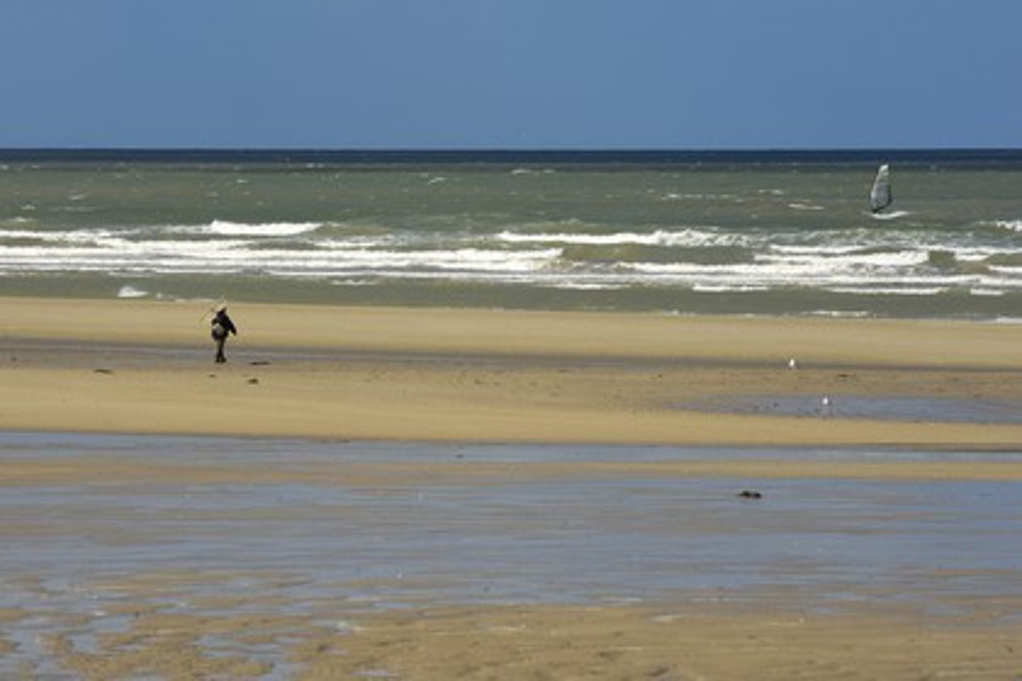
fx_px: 8090
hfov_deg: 7.2
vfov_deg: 4.8
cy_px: 340
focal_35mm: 285
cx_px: 511
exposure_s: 1/500
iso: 100
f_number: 6.3
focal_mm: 190
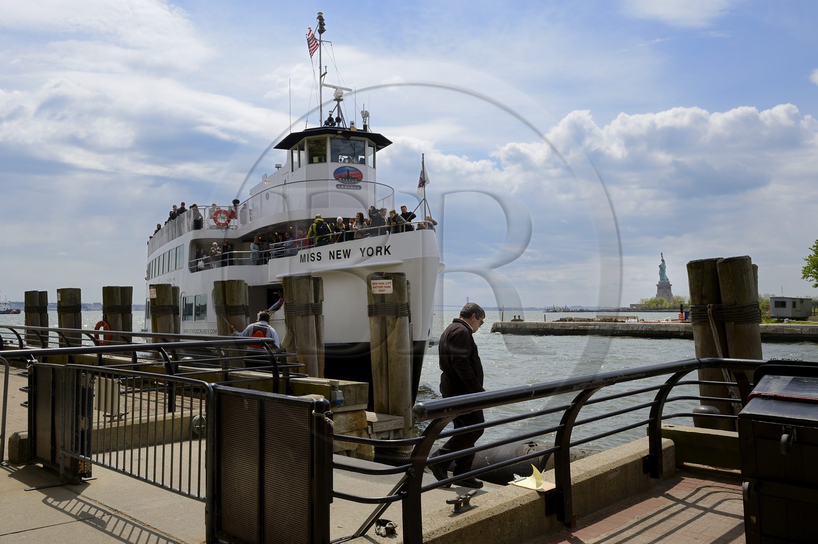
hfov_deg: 60.3
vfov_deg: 42.3
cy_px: 272
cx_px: 409
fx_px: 704
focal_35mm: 31
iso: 200
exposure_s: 1/320
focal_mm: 31
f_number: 13
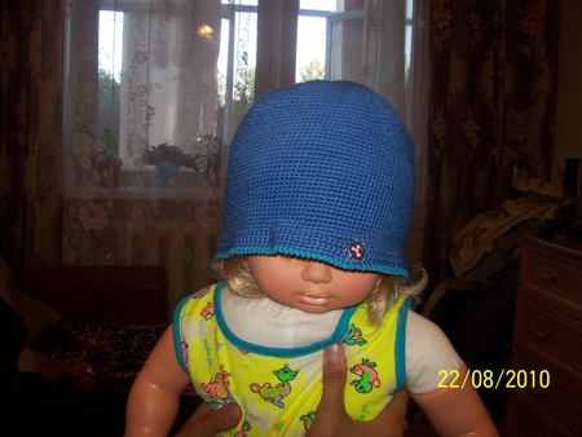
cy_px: 218
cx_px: 291
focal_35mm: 34
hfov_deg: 53.9
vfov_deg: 41.8
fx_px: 572
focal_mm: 5.6
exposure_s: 1/60
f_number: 2.7
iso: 80
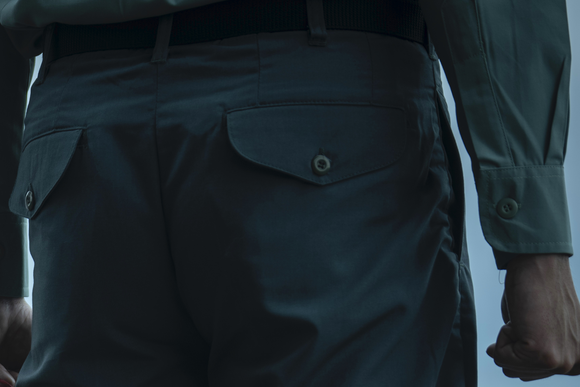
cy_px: 515
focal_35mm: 418
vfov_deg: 3.3
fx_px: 6734
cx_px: -155
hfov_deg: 4.9
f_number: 3.2
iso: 100
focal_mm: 142
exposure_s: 1/500
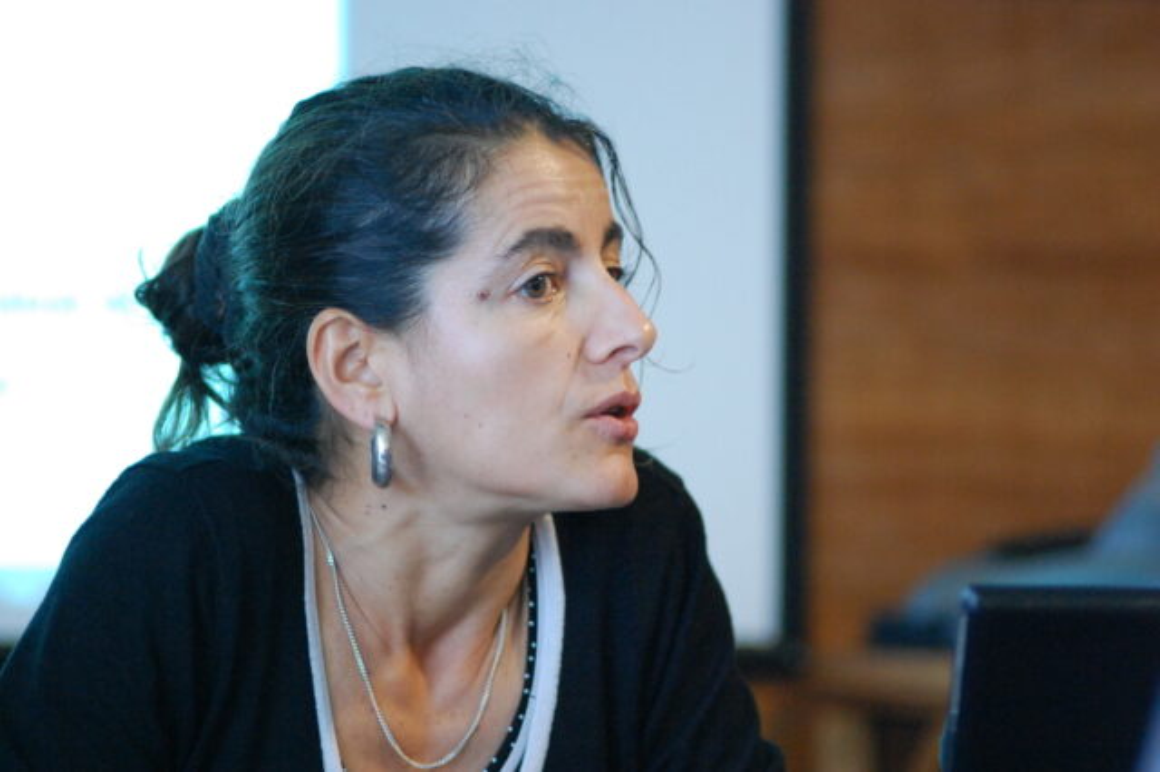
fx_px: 8695
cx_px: 580
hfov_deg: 7.6
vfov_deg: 5.1
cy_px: 386
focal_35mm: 270
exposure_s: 1/125
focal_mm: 180
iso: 1600
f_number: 2.8
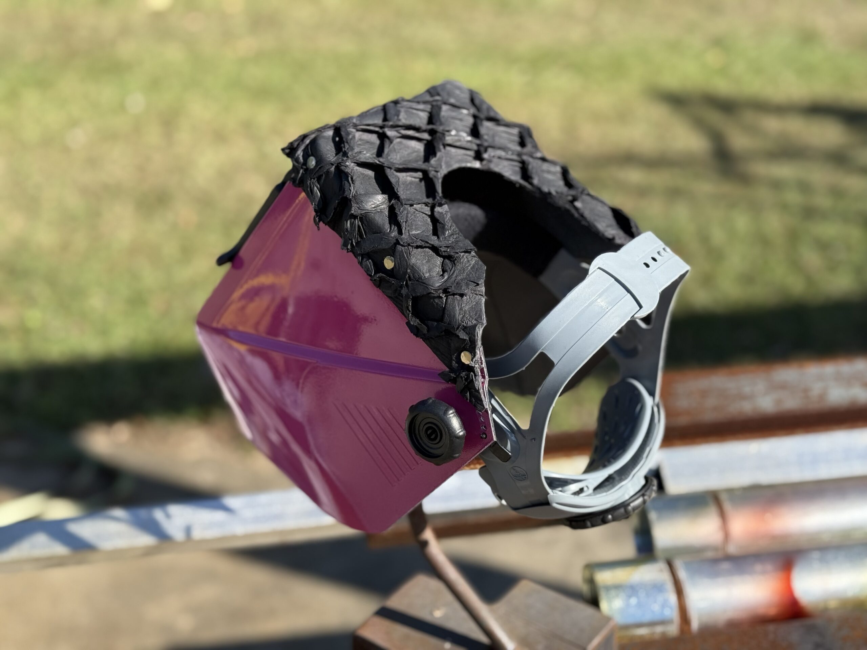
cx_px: 434
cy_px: 325
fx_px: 1202
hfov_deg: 39.7
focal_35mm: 48
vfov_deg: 30.3
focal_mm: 6.76
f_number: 1.78
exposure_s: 1/2762
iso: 80
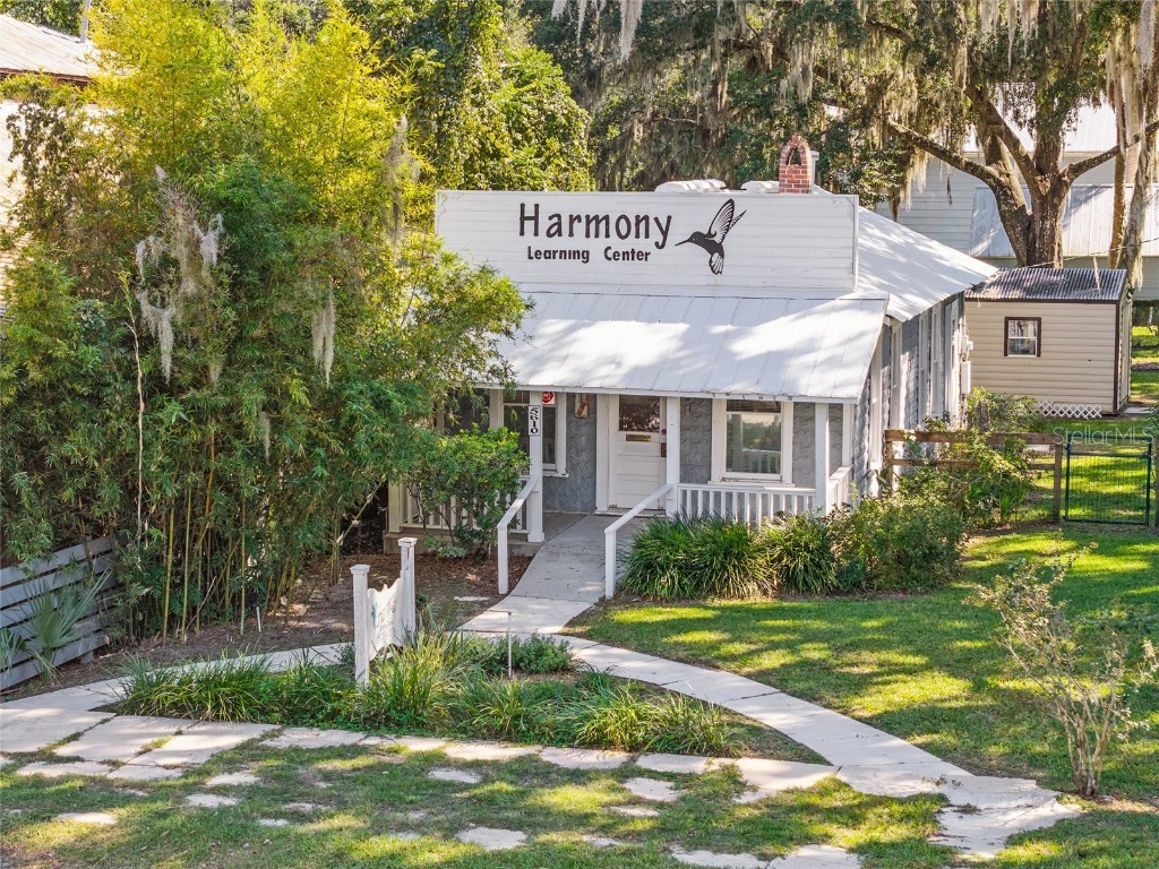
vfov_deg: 21.0
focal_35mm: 70
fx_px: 2344
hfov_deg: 27.8
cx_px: 580
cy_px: 434
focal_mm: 19.35
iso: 320
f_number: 2.8
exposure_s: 1/500
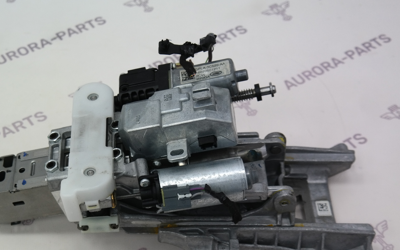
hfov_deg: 32.3
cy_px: 169
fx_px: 687
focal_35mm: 63
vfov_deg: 20.6
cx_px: 155
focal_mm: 30
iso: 200
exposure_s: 1/50
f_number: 4.5
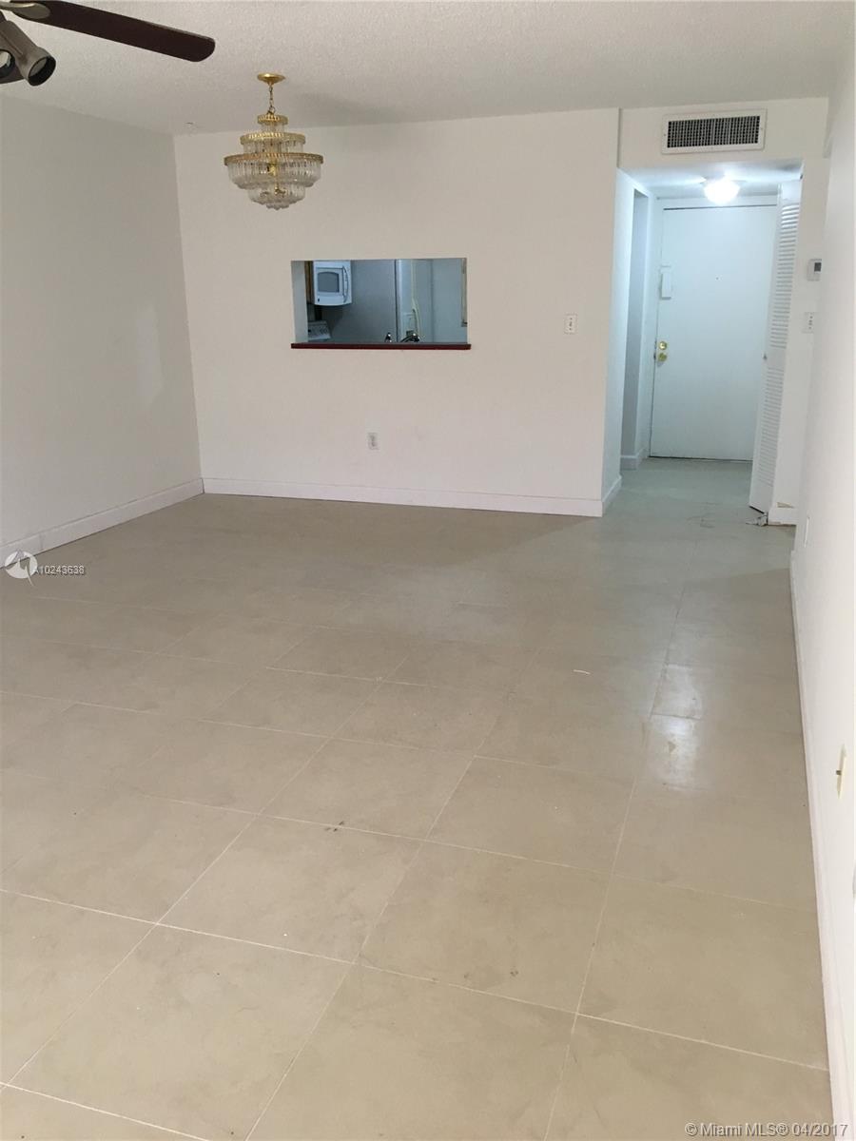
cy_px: 570
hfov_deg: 48.2
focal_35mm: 29
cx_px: 428
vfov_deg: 61.7
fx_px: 956
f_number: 2.2
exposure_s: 1/30
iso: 80
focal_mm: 4.15
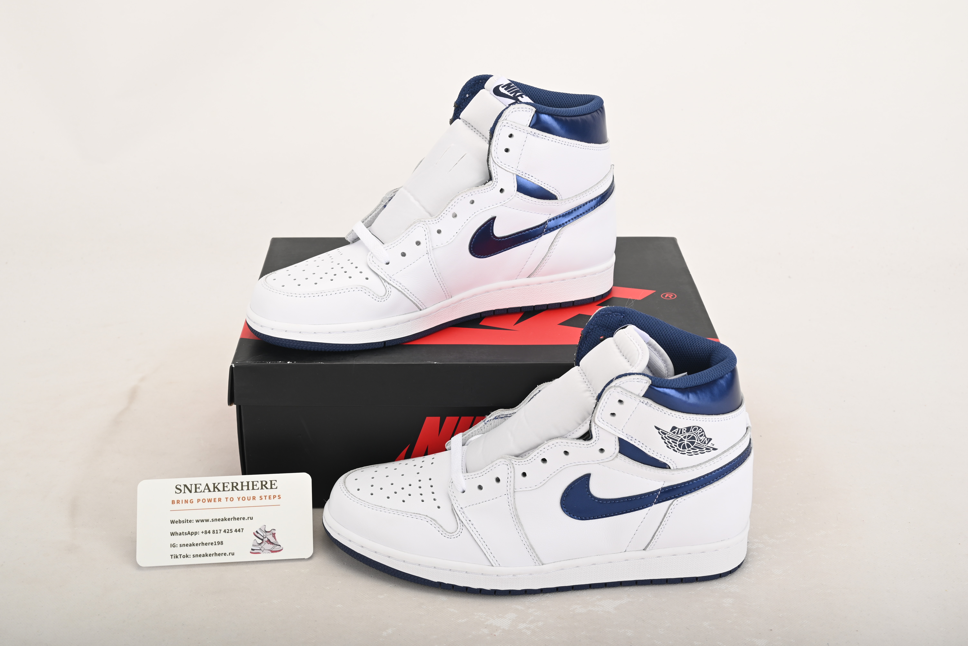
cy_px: 323
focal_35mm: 46
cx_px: 484
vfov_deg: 29.3
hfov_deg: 42.7
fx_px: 1237
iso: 100
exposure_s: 1/200
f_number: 11
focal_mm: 46
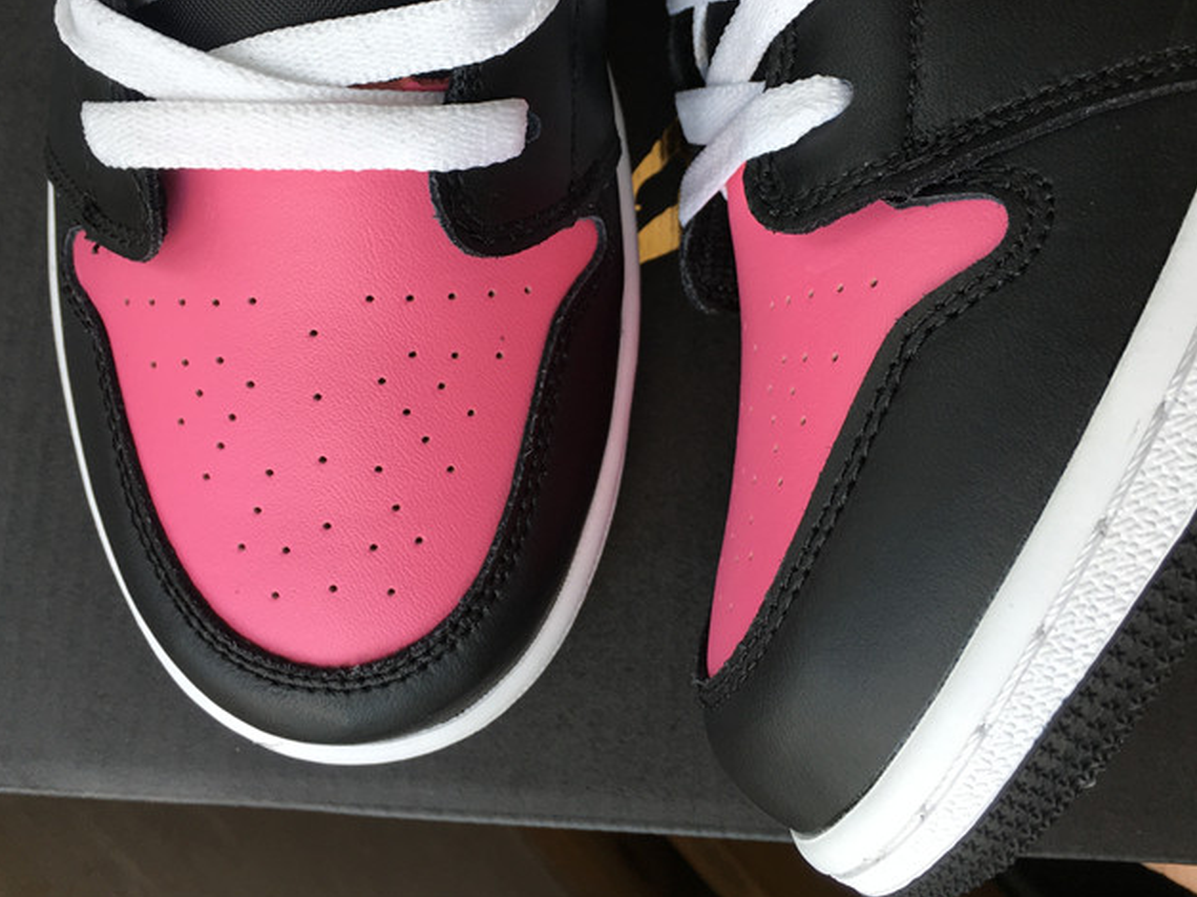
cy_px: 334
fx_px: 1279
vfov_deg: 38.4
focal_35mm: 37
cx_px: 571
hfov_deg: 50.1
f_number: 2.2
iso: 32
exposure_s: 1/100
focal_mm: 4.15
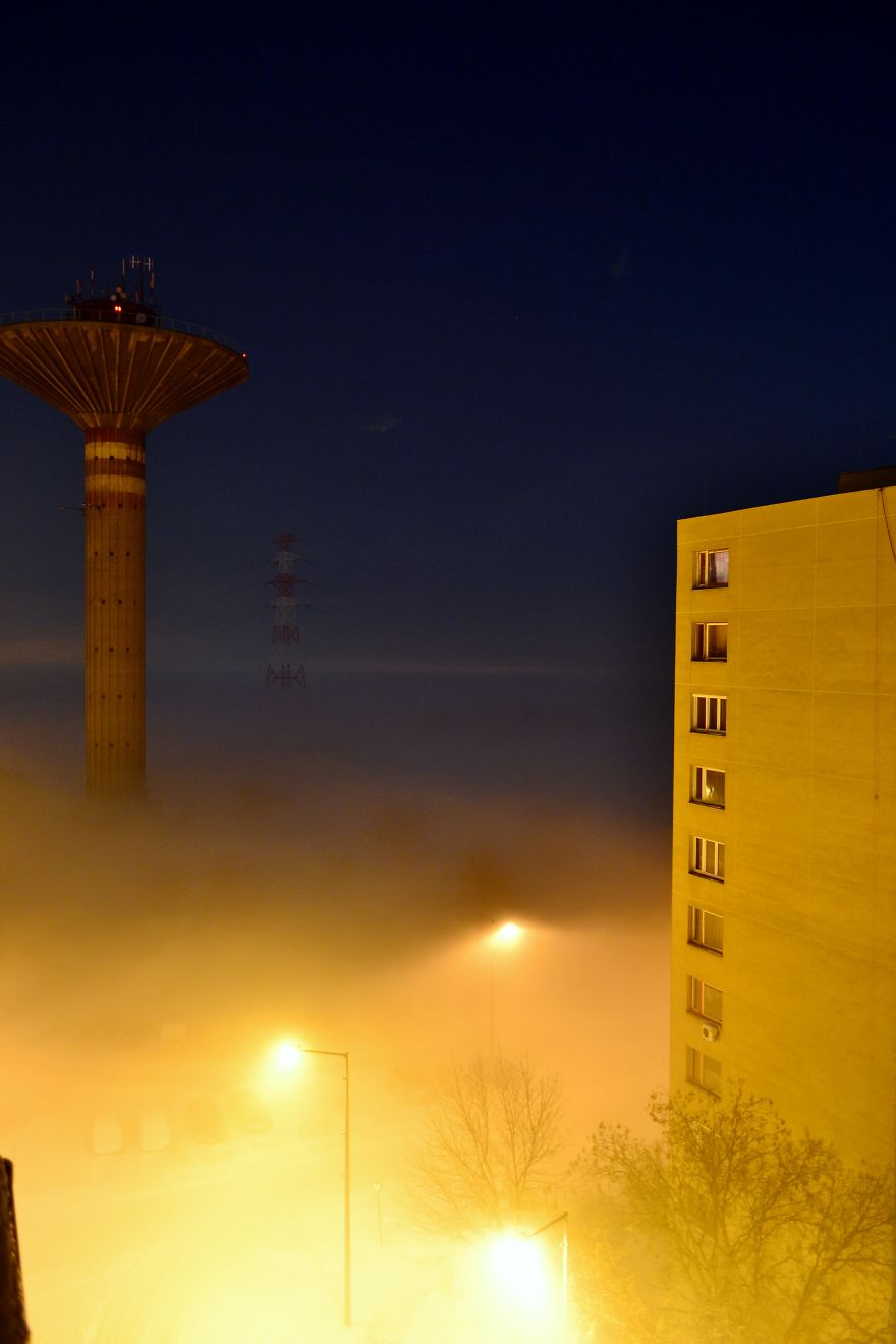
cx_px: 448
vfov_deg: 67.4
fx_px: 1008
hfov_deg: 47.9
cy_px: 672
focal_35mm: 27
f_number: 3.5
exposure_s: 1.6
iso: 400
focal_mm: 18
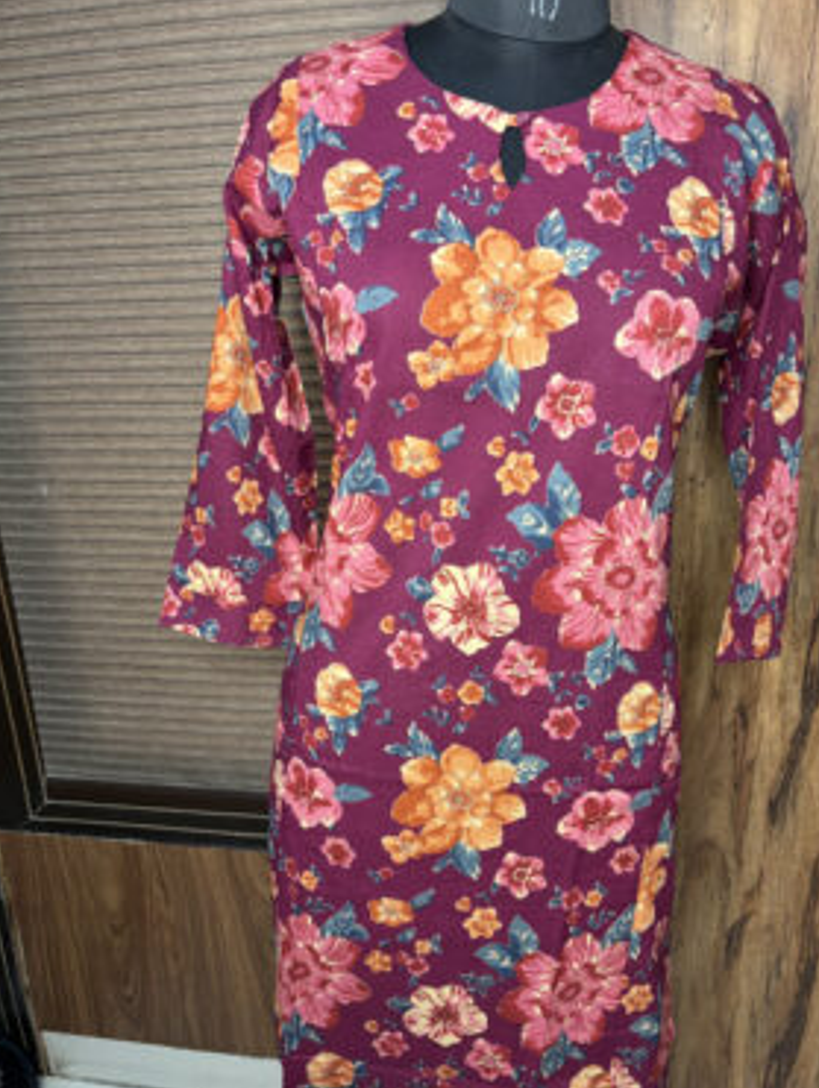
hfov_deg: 49.8
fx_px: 882
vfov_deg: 63.4
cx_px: 417
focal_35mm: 28
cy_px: 572
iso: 160
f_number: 1.6
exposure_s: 1/50
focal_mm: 5.96
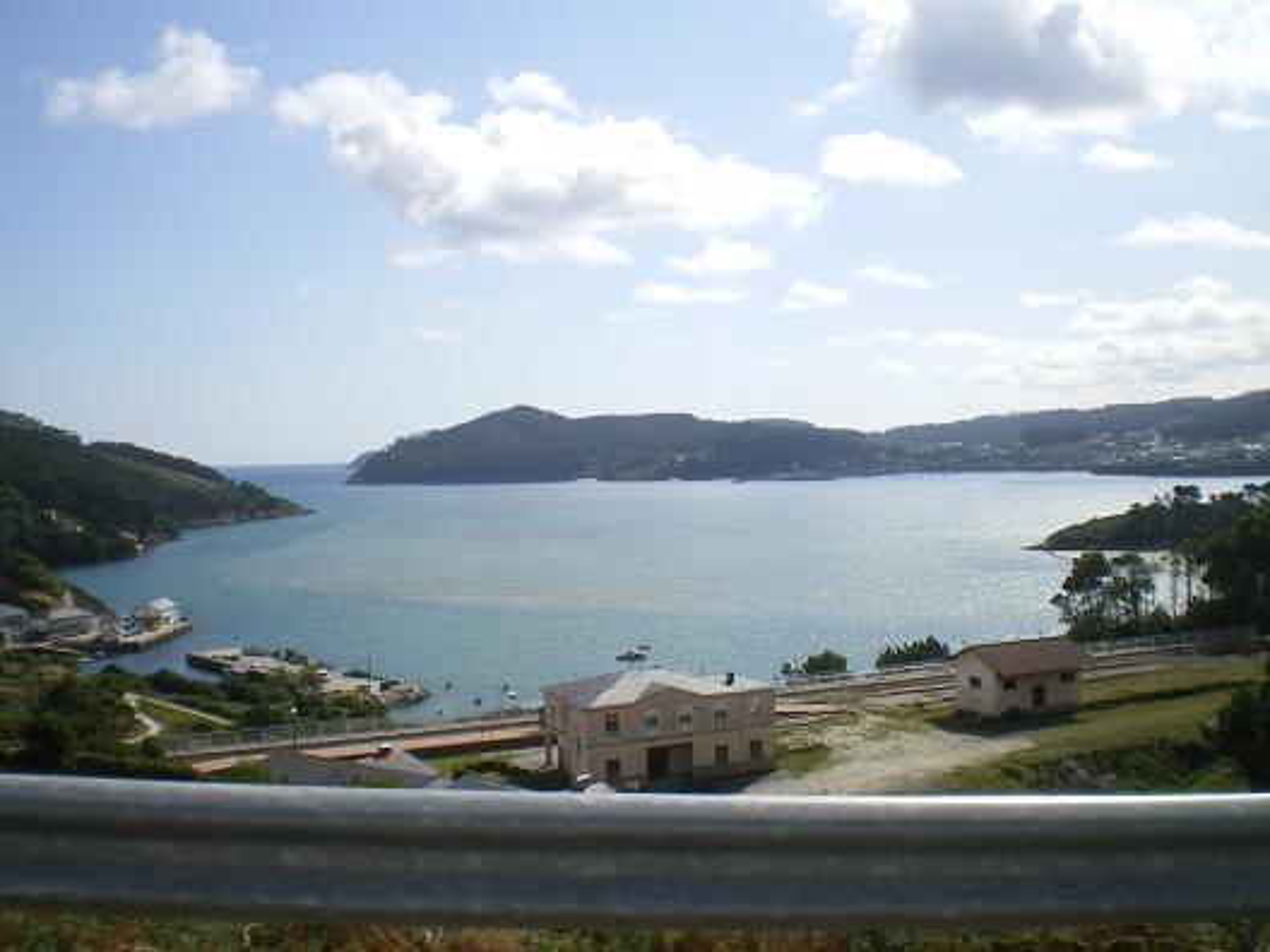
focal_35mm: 38
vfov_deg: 37.7
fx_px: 1394
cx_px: 635
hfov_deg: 49.0
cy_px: 476
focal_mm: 6.3
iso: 64
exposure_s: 1/500
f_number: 4.6
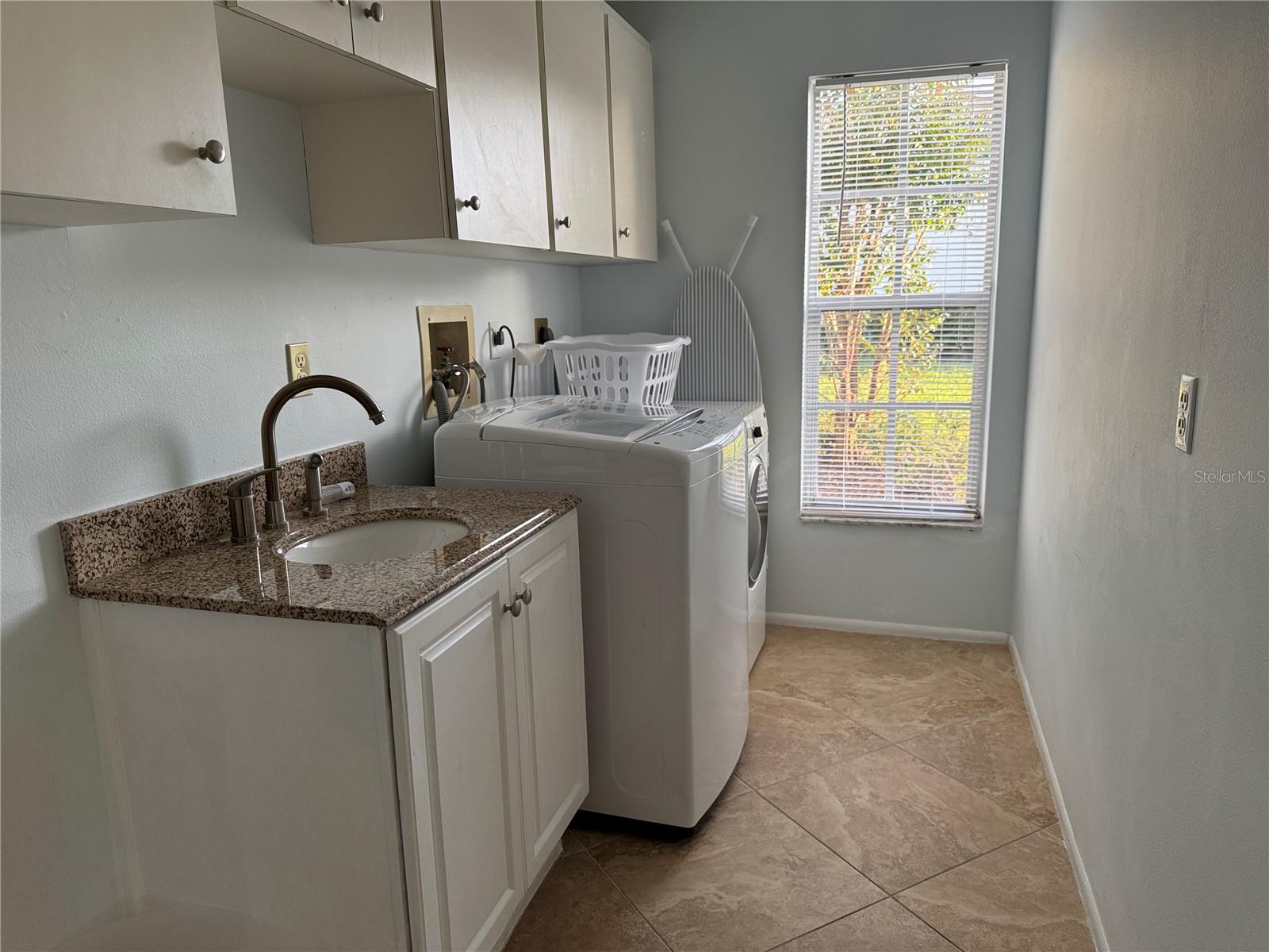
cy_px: 476
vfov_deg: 56.8
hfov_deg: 71.6
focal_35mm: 24
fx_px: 880
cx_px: 634
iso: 125
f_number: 1.78
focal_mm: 6.76
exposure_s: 1/120
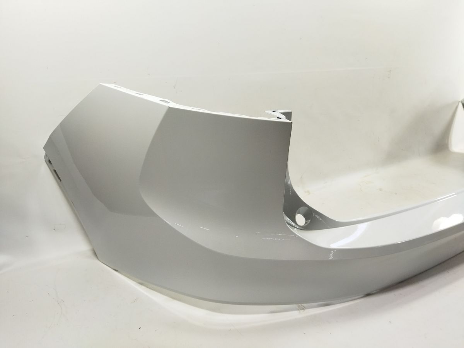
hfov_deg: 65.3
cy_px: 174
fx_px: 362
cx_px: 232
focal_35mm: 27
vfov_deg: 51.4
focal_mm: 4.71
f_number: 1.79
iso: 100
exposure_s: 1/104
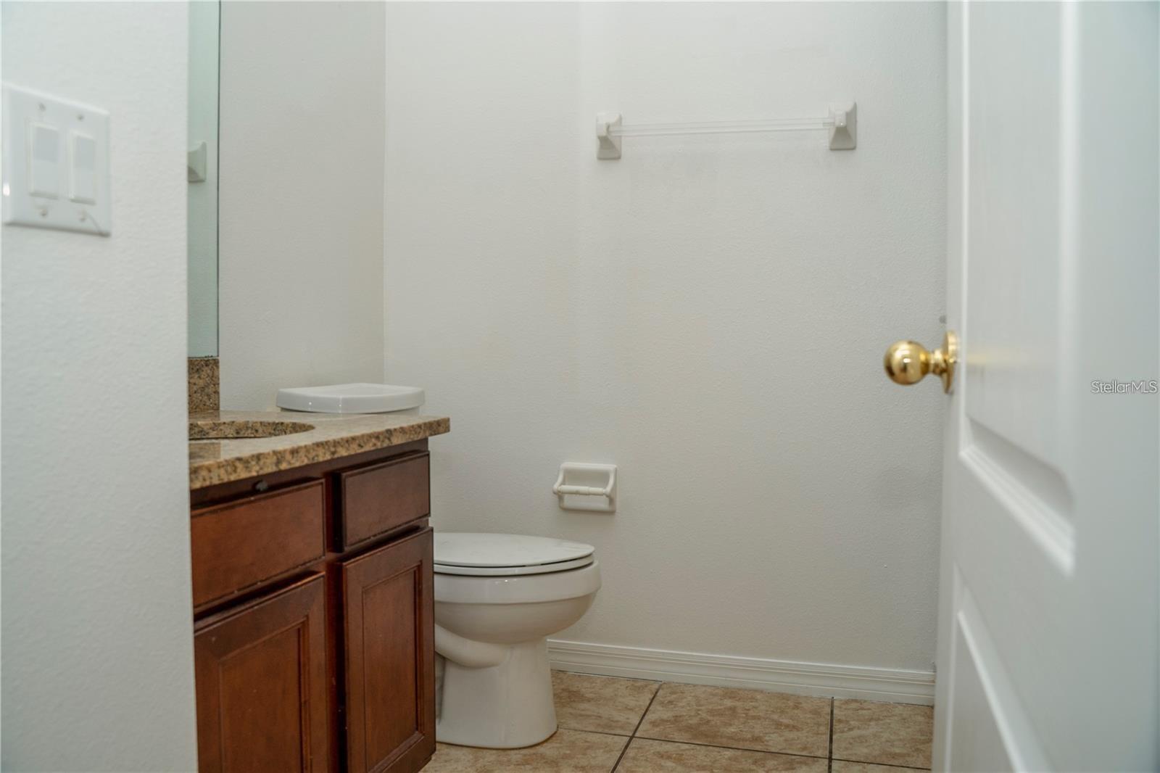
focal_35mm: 28
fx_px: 902
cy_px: 386
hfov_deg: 65.5
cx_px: 580
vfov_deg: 46.4
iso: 400
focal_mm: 28
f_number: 6.3
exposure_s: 1/100
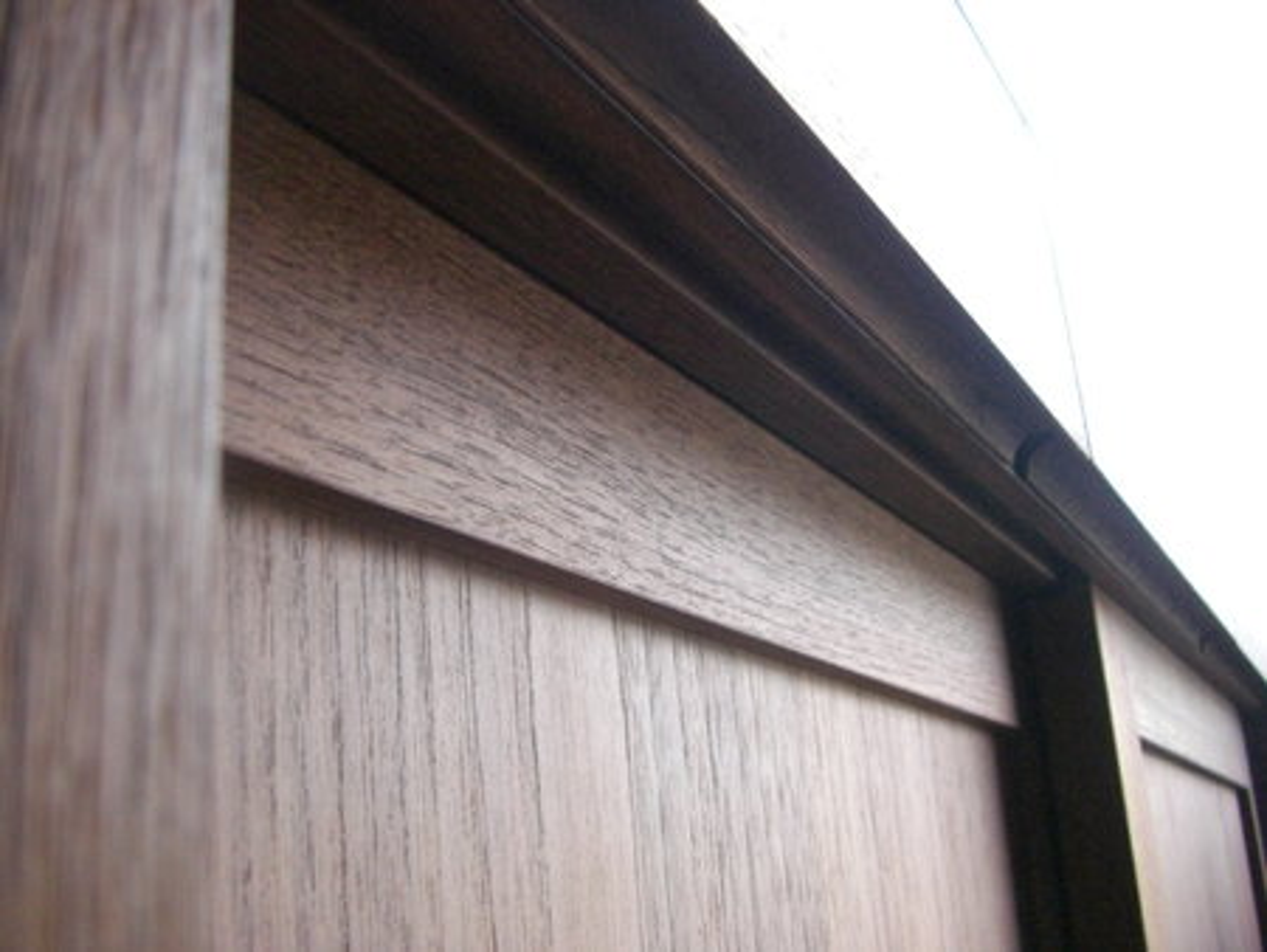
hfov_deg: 49.0
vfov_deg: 37.8
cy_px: 476
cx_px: 634
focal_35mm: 38
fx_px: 1392
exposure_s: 1/125
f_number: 3.4
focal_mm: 6.3
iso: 400
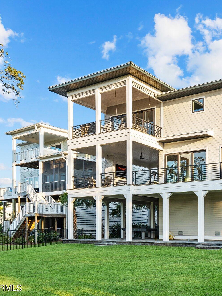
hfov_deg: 34.5
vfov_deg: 46.8
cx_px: 186
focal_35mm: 40
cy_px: 150
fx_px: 342
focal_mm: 27
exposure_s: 1/400
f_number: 4
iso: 100
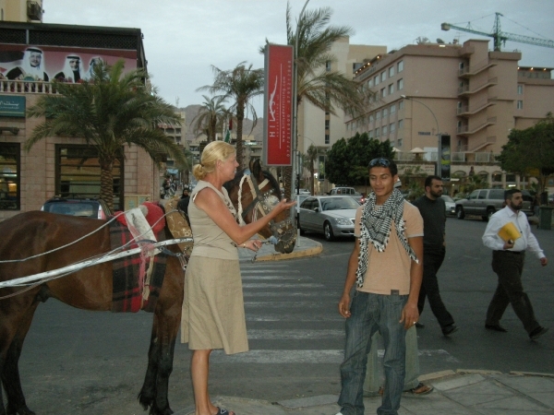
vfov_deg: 38.7
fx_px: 592
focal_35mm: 37
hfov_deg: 50.1
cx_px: 277
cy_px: 208
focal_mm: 7.9
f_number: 2.8
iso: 522
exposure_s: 1/127
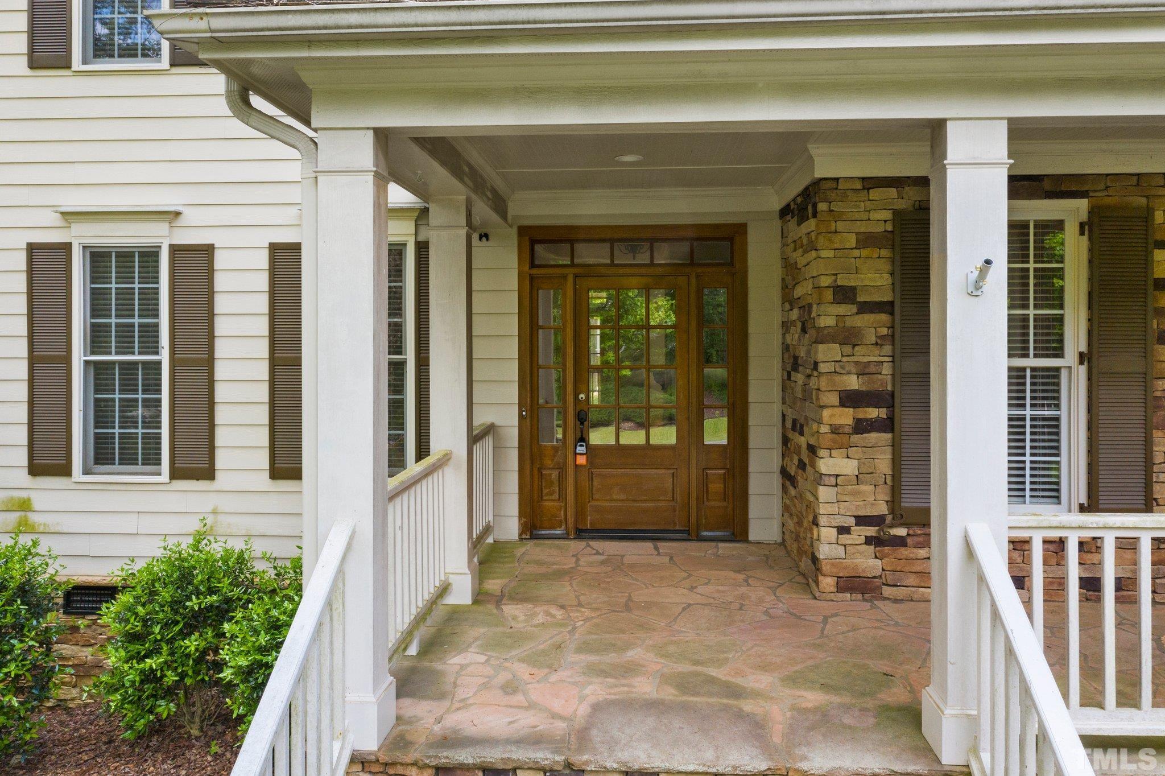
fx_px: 906
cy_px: 388
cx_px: 582
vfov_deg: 46.4
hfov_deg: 65.5
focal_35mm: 28
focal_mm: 10.26
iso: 100
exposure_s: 1/80
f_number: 8
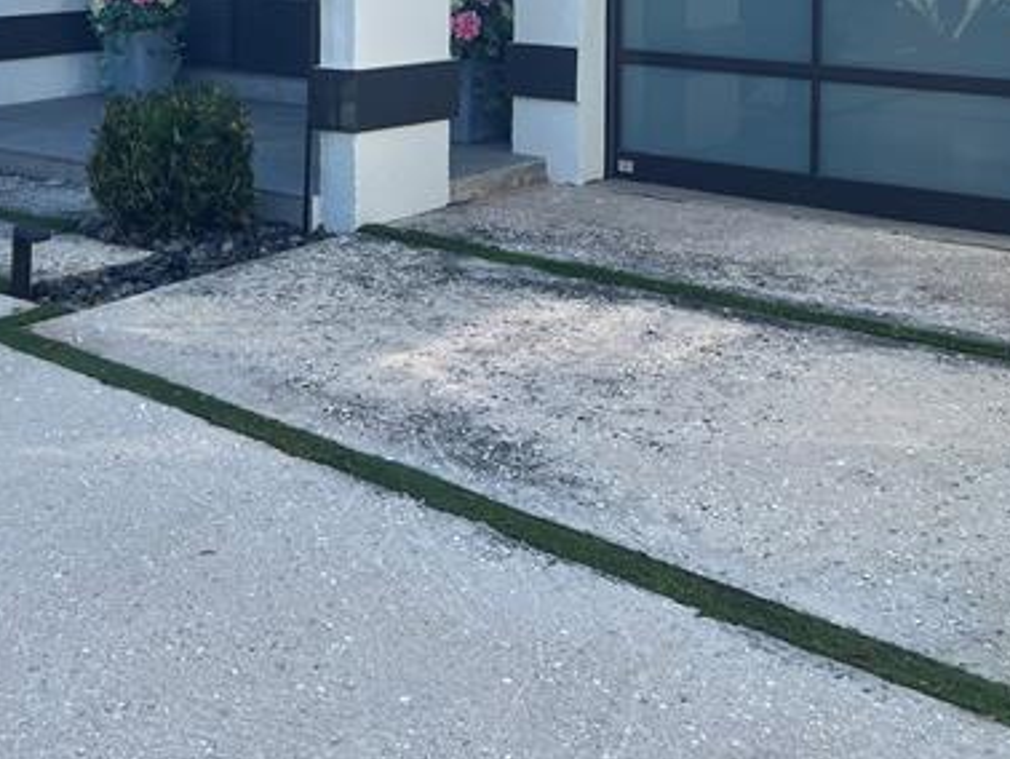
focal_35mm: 55
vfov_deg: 25.2
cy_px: -16
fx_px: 1606
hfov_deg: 34.8
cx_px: 403
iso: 50
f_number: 1.5
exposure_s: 1/827
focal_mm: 5.7
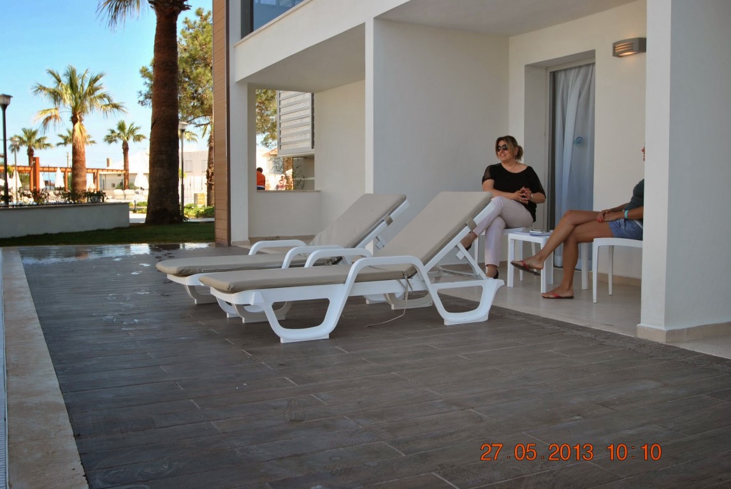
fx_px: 732
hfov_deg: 53.1
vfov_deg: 37.0
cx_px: 366
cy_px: 244
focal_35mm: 36
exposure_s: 1/160
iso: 100
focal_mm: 24
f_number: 6.3
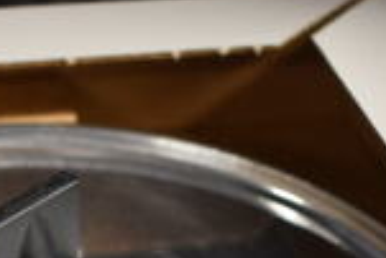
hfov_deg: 16.6
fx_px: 1299
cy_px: 383
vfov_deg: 10.9
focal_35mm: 121
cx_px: 10
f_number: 3.5
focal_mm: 20
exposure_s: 1/30
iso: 500
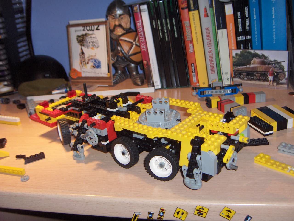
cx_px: 147
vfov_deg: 36.8
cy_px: 110
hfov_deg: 47.9
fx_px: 331
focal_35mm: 39
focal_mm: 8
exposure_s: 1/60
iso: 100
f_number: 2.8
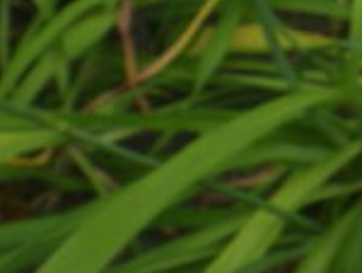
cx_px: 665
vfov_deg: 13.5
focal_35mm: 106
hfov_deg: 15.7
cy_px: -91
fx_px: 1110
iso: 125
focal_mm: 5
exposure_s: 1/320
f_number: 4.2
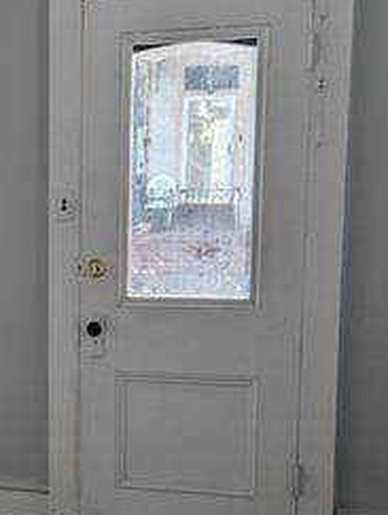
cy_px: 335
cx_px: -121
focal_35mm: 76
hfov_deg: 18.1
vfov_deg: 25.5
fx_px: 1133
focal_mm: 6.81
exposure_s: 1/294
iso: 42
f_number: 1.85
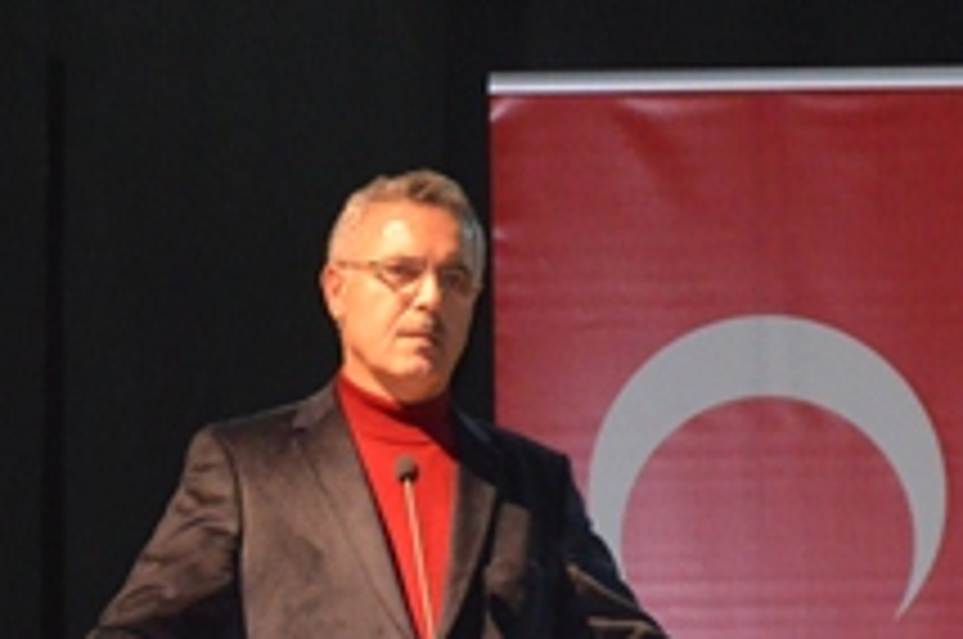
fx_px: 6584
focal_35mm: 246
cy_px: 634
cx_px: 567
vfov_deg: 5.5
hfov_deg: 8.4
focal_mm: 55
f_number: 5.6
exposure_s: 1/60
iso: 3200
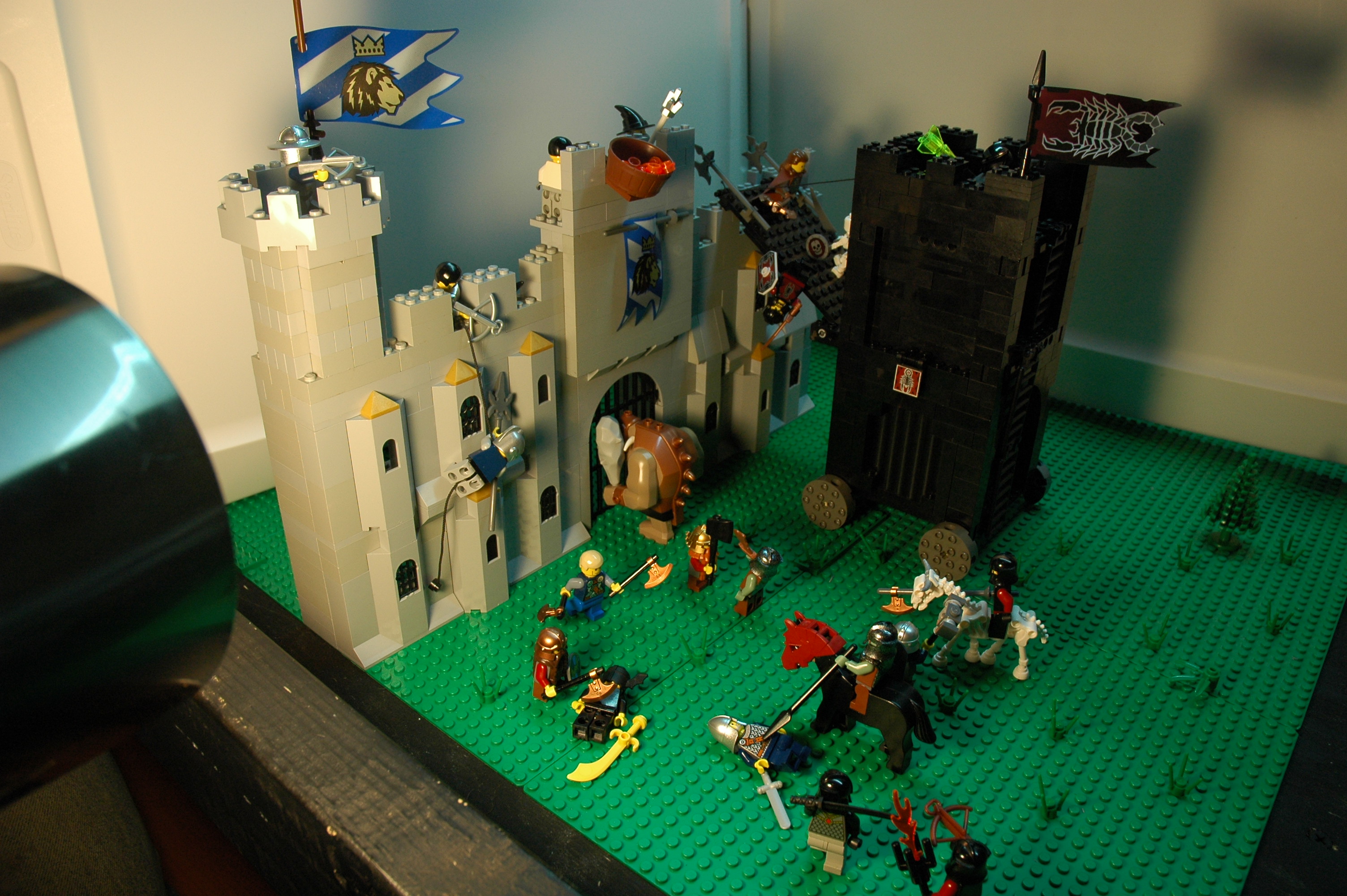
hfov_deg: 67.4
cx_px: 674
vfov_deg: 47.8
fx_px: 1009
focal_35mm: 27
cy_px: 448
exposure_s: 1/60
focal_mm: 18
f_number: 7.1
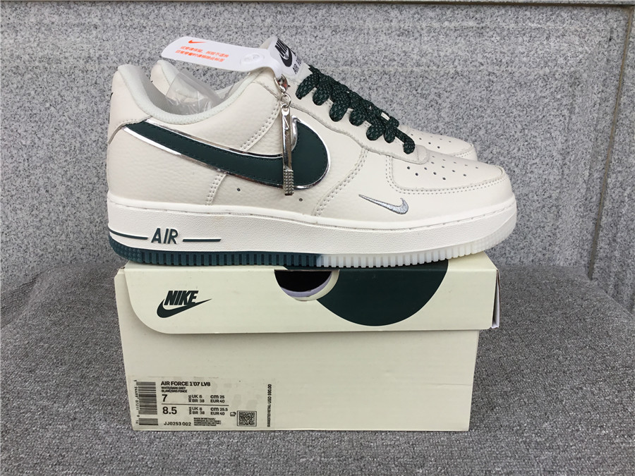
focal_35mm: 31
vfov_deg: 45.4
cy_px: 238
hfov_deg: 58.4
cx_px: 318
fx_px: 569
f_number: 2.4
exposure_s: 1/248
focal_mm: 3.3
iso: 25
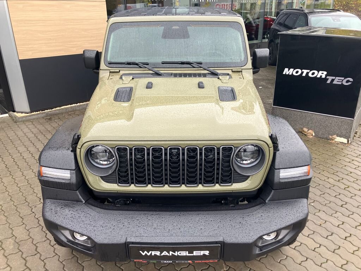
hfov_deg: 63.4
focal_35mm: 28
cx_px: 180
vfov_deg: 49.7
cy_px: 136
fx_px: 292
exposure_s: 1/121
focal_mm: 3.99
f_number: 1.8
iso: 50
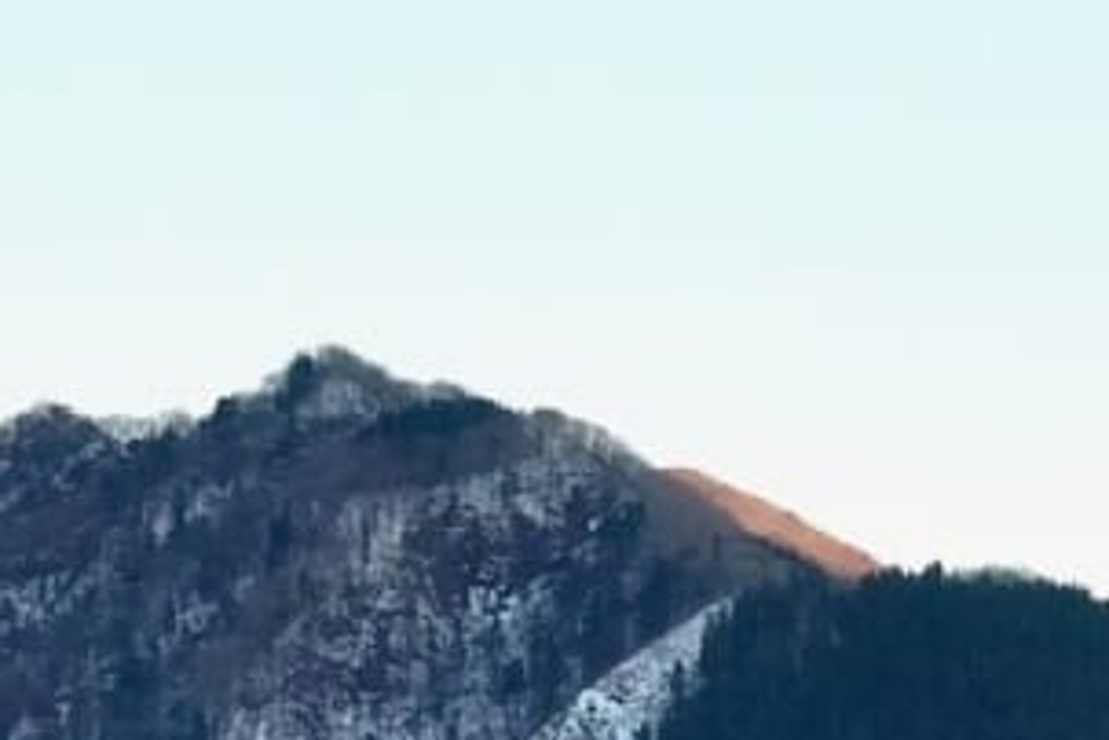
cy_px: 1077
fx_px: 4760
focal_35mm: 155
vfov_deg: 8.7
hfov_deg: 13.3
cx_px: 406
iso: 800
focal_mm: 30.5
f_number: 4
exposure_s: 1/2000
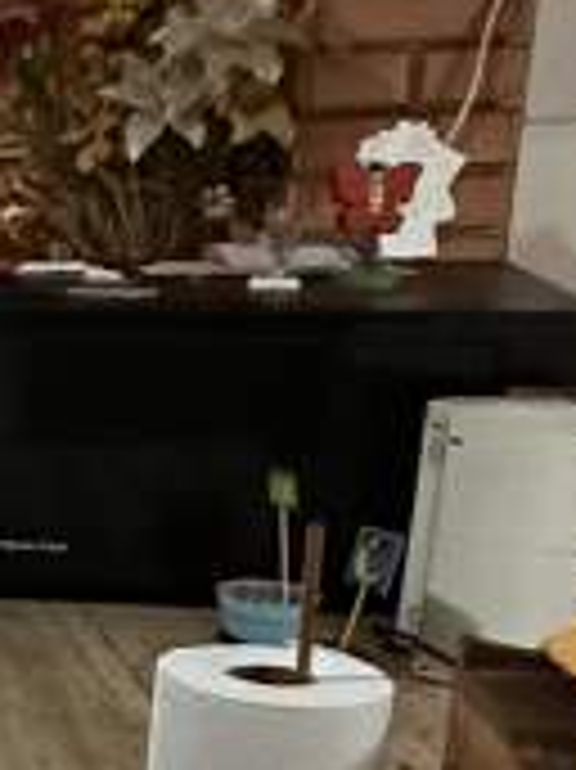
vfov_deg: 19.8
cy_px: 513
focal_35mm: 99
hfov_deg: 10.9
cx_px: -1060
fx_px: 2199
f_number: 2.2
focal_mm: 2.22
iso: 320
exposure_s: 1/50
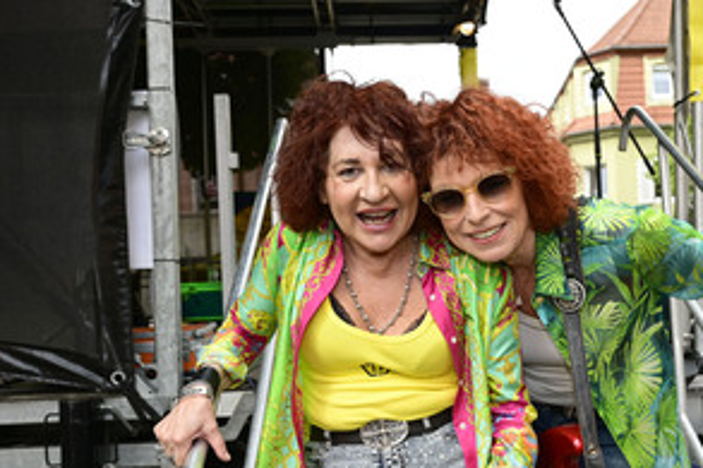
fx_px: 781
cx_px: 443
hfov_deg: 48.0
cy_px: 358
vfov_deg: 32.7
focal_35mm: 40
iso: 160
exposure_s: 1/200
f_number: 4.5
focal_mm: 26
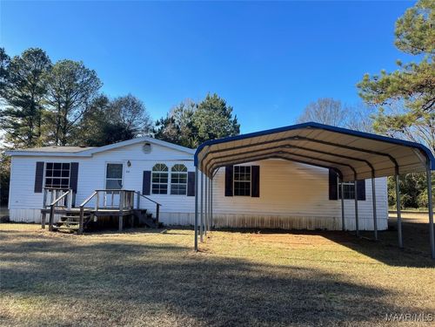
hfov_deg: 69.4
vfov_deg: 54.9
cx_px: 218
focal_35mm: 25
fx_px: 314
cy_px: 164
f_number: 1.6
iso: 32
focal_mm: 5.1
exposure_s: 1/1493
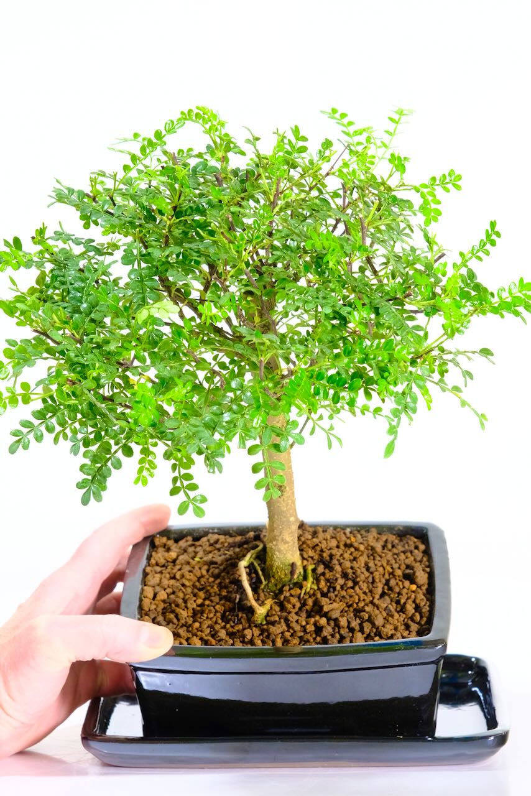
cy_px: 398
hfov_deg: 11.4
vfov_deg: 17.1
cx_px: 266
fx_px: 2653
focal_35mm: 120
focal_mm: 80
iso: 2500
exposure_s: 1/30
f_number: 8
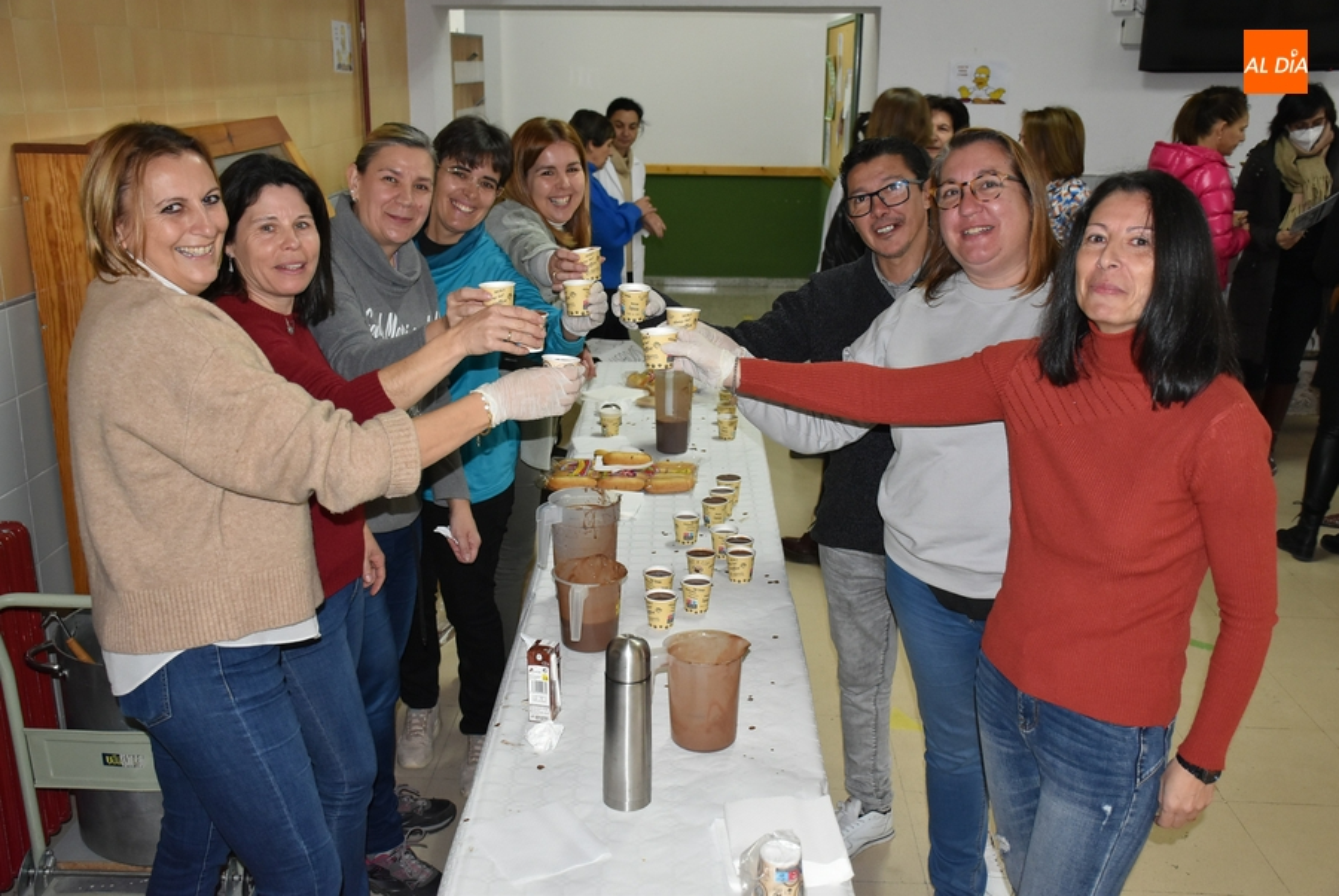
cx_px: 670
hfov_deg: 53.1
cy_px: 448
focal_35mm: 36
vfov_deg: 37.0
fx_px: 1340
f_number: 3.8
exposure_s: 1/60
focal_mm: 24
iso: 1250
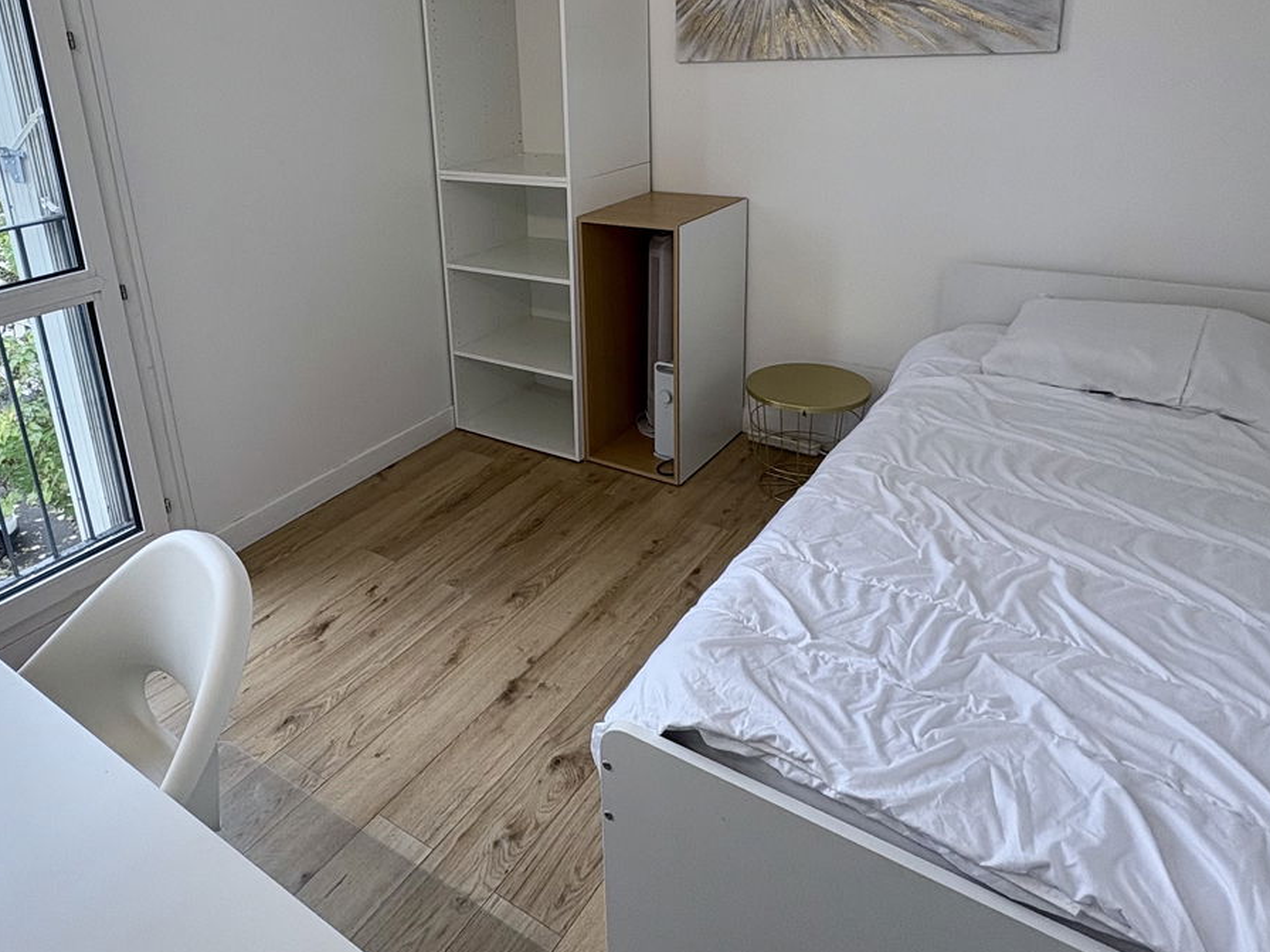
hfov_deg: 69.0
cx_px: 537
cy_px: 316
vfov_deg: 53.8
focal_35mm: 25
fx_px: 917
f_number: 2.2
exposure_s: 1/102
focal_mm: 2.22
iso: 100
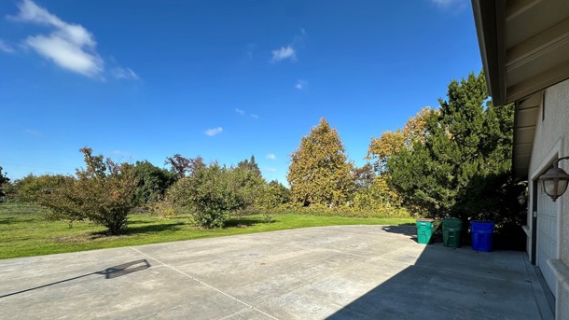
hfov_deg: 99.3
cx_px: 294
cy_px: 201
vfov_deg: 66.0
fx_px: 241
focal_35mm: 16
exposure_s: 1/2174
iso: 50
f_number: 2.2
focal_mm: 2.22
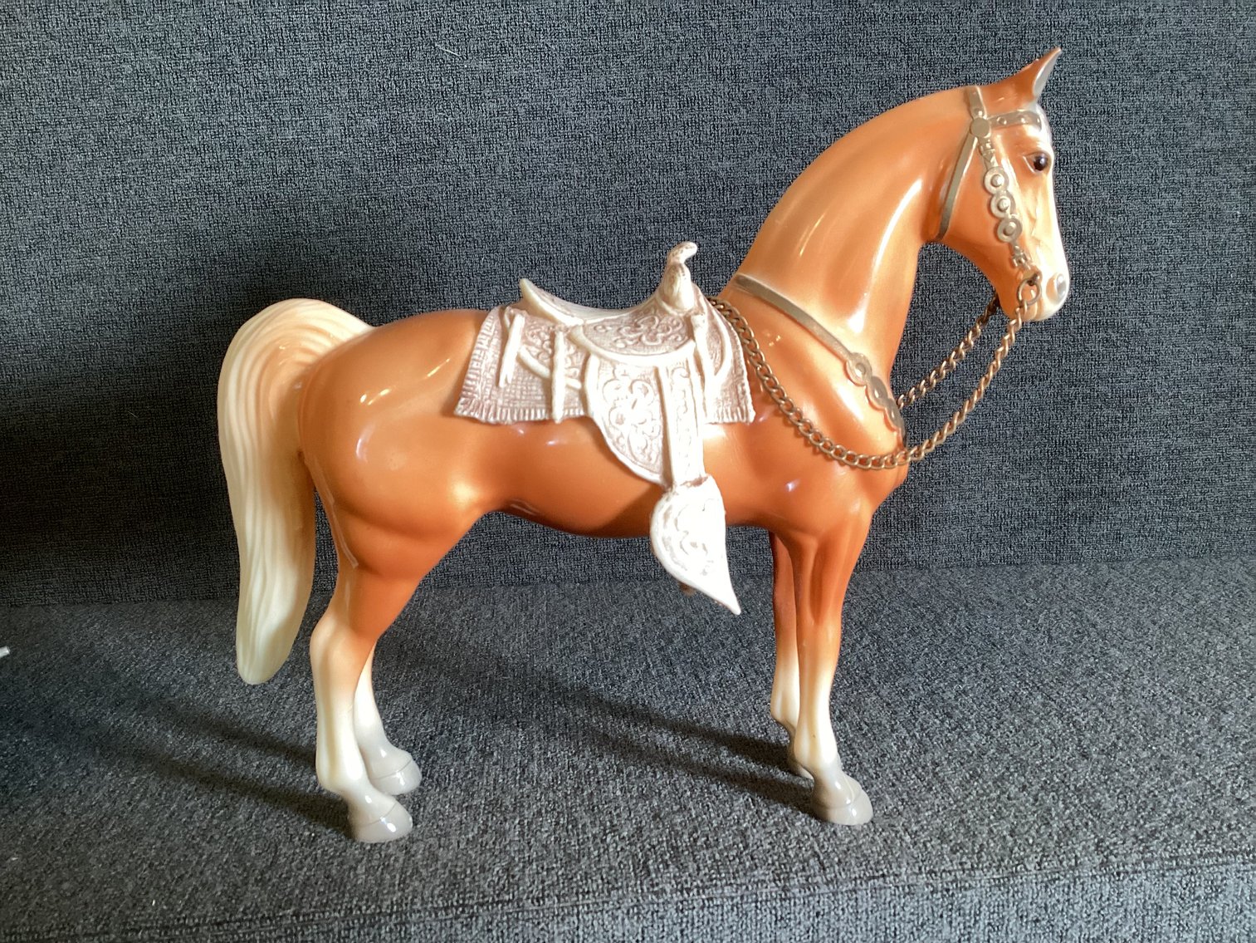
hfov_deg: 58.3
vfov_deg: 45.4
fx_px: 1125
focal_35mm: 31
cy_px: 472
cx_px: 628
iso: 200
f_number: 2.4
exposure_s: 1/60
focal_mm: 3.3
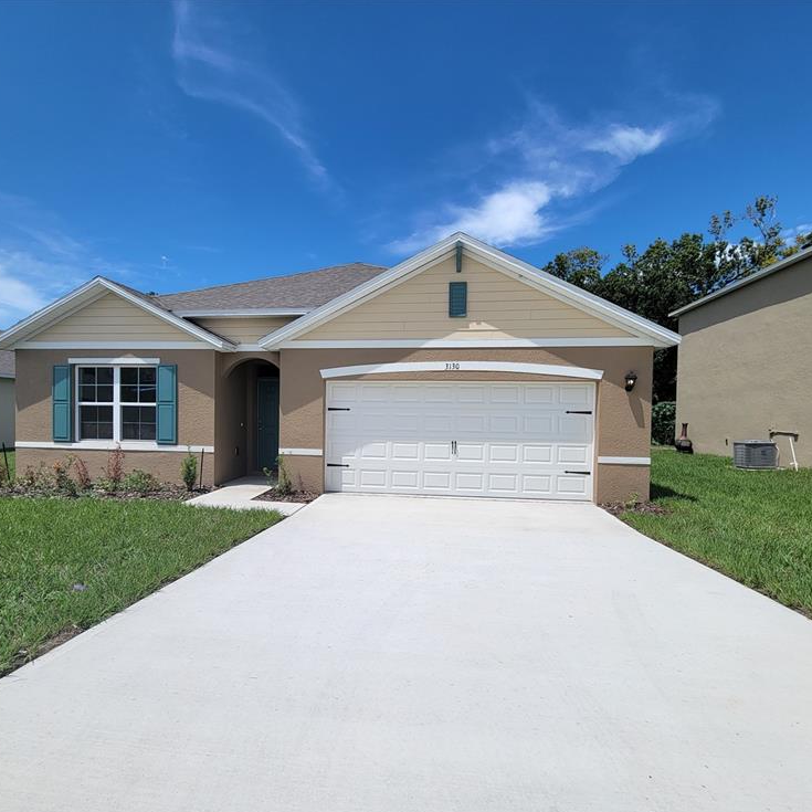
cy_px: 422
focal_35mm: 16
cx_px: 390
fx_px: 425
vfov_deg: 87.4
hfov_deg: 87.4
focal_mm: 2.2
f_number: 2.2
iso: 50
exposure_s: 1/3840
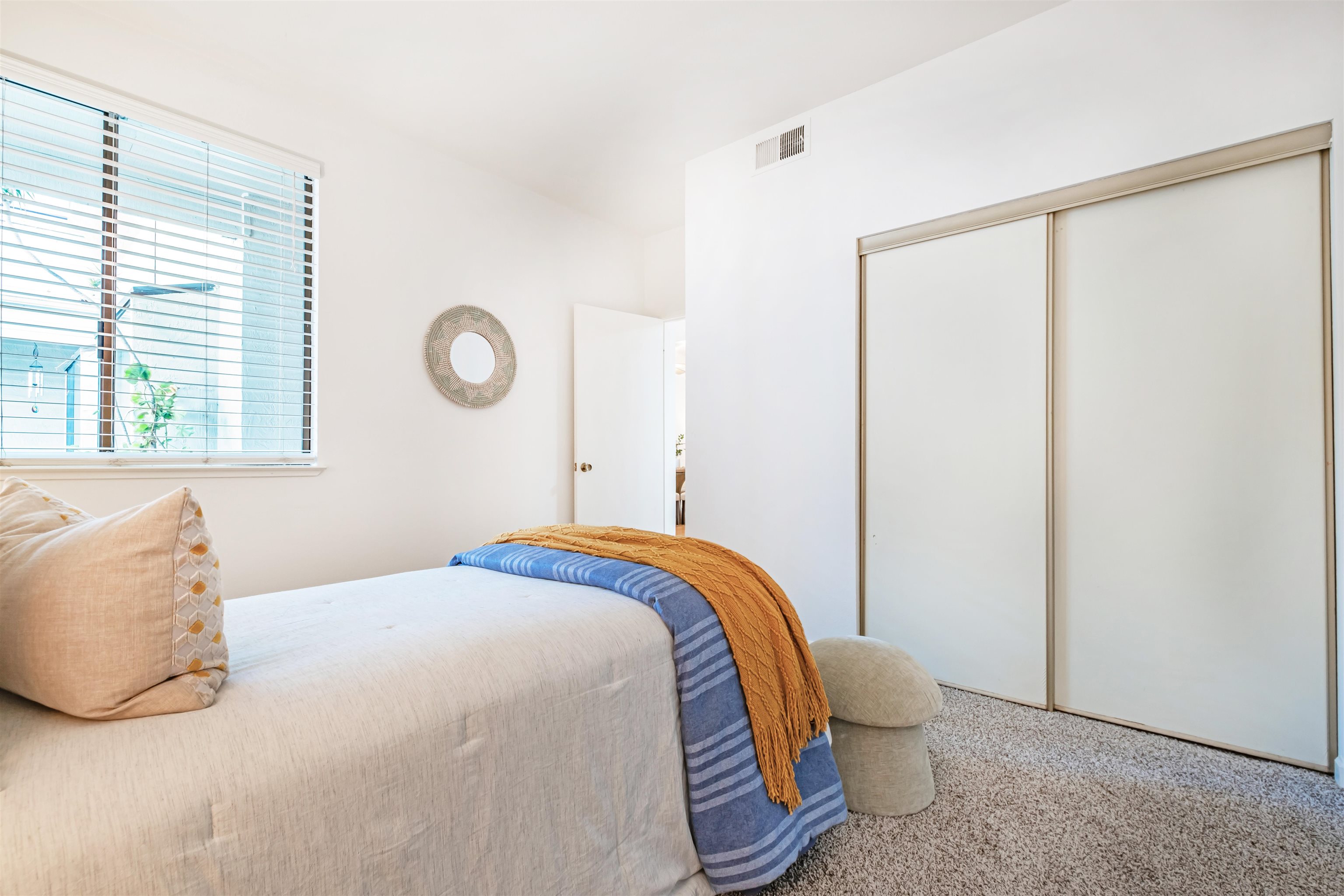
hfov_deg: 100.4
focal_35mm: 15
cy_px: 448
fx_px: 560
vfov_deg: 77.3
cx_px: 672
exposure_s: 1
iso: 160
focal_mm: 10
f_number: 8
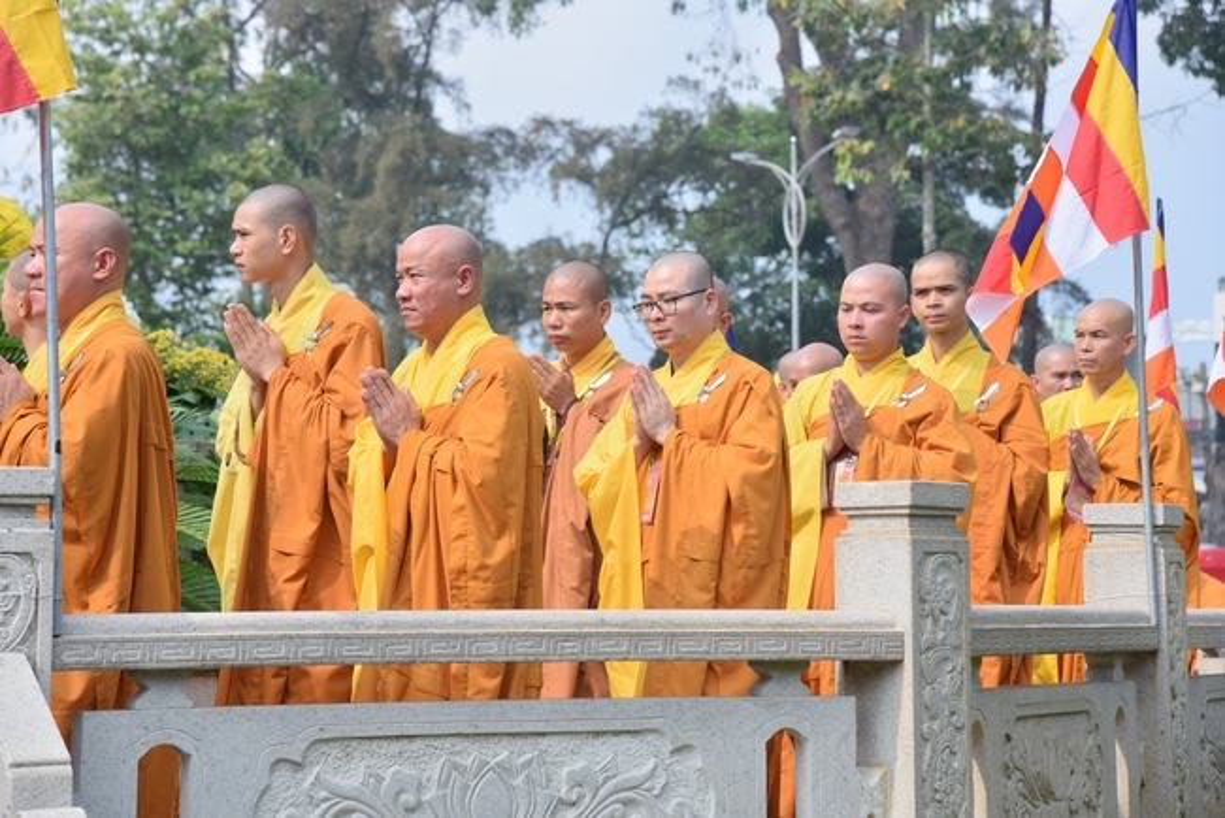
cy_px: 409
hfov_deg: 20.4
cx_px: 612
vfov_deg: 13.7
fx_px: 3404
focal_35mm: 100
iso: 125
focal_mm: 100
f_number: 7.1
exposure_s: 1/320
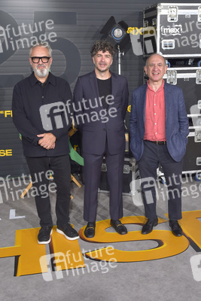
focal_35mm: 35
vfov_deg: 54.4
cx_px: 100
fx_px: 293
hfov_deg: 37.9
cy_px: 150
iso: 320
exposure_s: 1/250
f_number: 6.3
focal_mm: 35
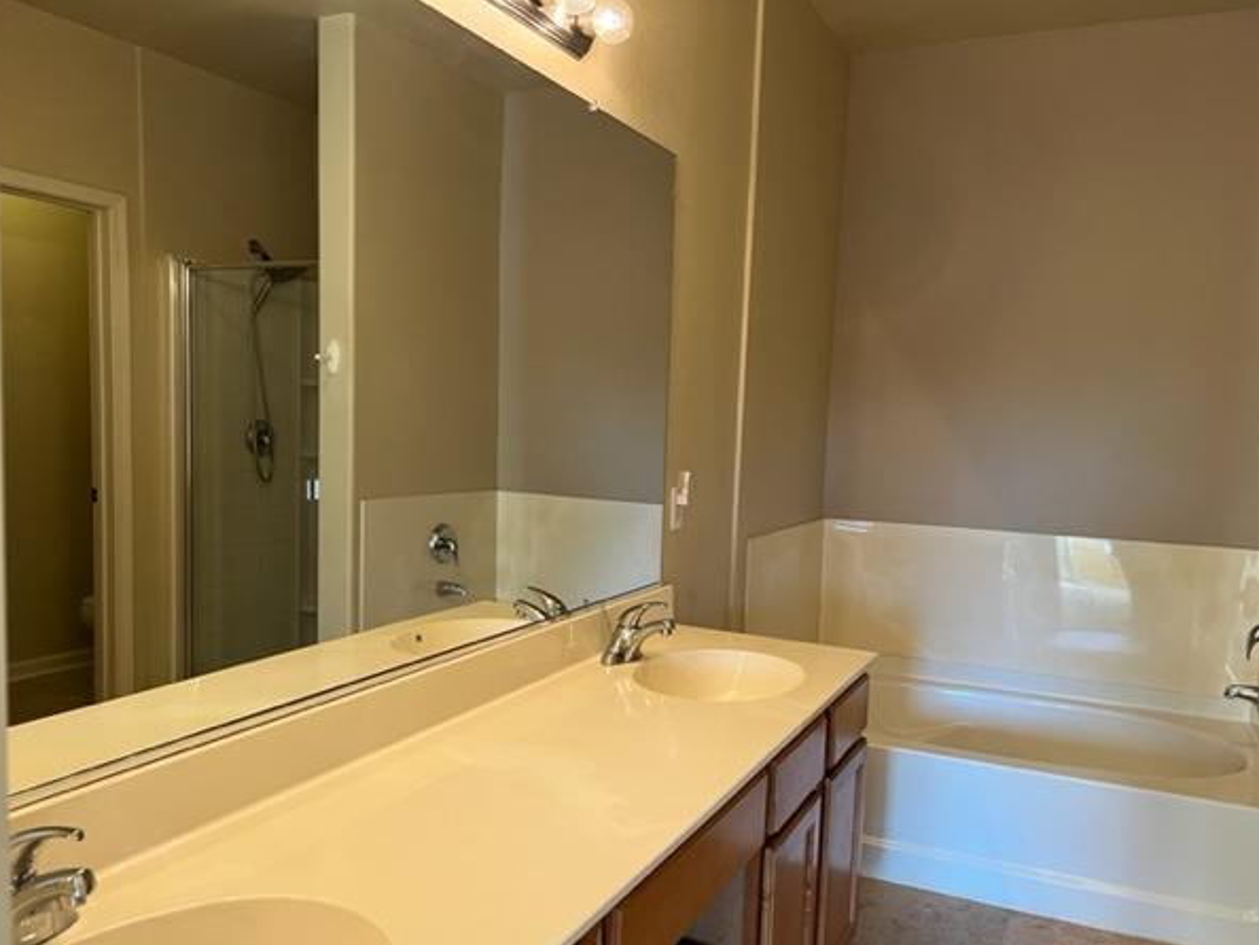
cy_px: 504
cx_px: 663
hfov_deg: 63.4
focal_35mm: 28
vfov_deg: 49.7
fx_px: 1019
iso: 100
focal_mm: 5.7
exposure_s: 1/60
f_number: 1.5
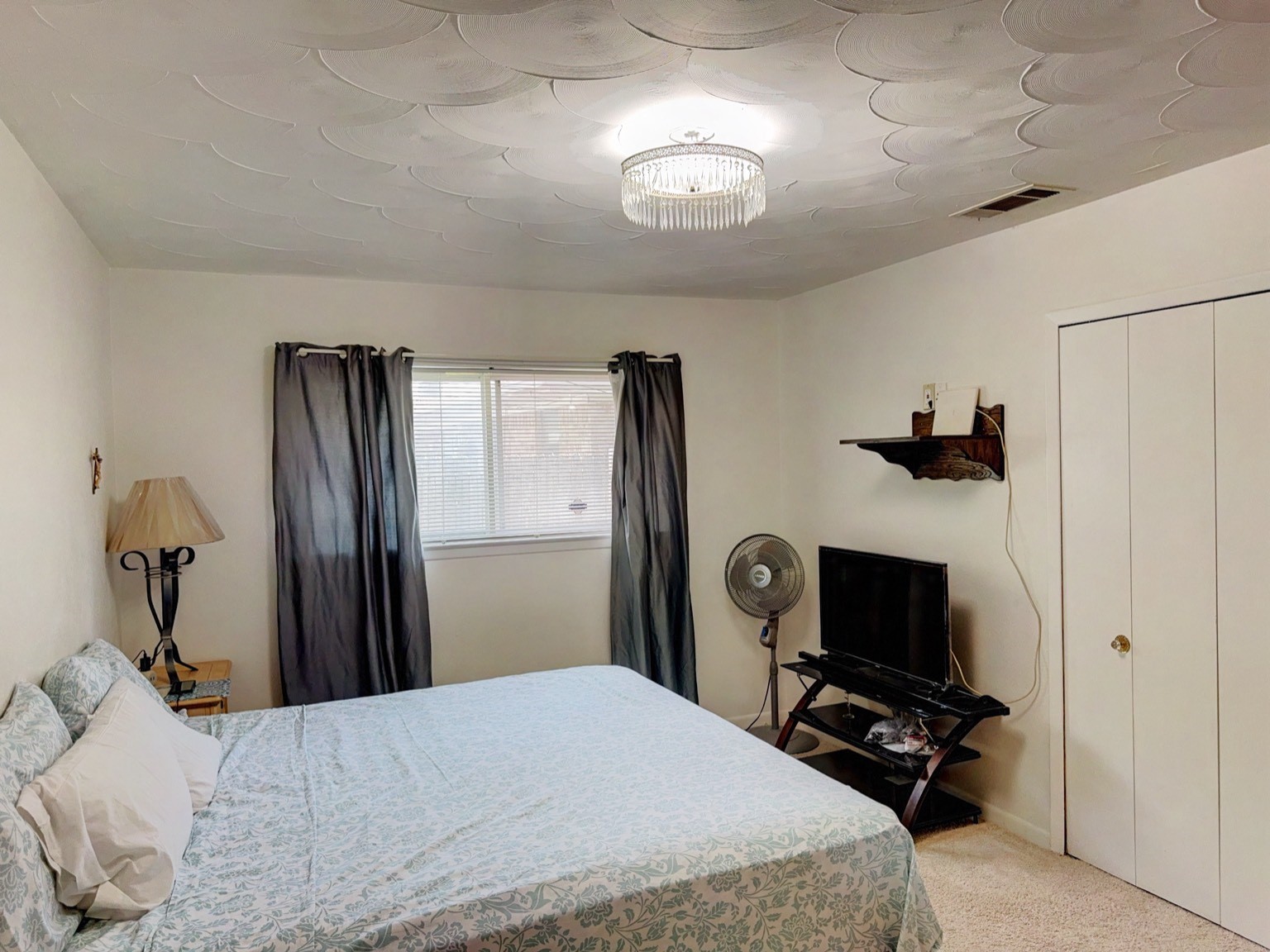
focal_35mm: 24
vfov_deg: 56.8
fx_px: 881
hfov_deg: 71.6
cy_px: 476
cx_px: 635
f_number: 1.78
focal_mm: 6.76
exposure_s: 1/120
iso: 160
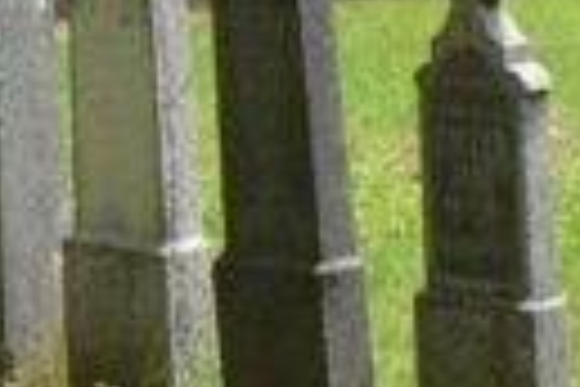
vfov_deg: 5.1
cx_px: 1353
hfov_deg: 7.4
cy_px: -662
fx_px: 4205
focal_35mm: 261
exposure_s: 1/320
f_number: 9
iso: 200
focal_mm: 22
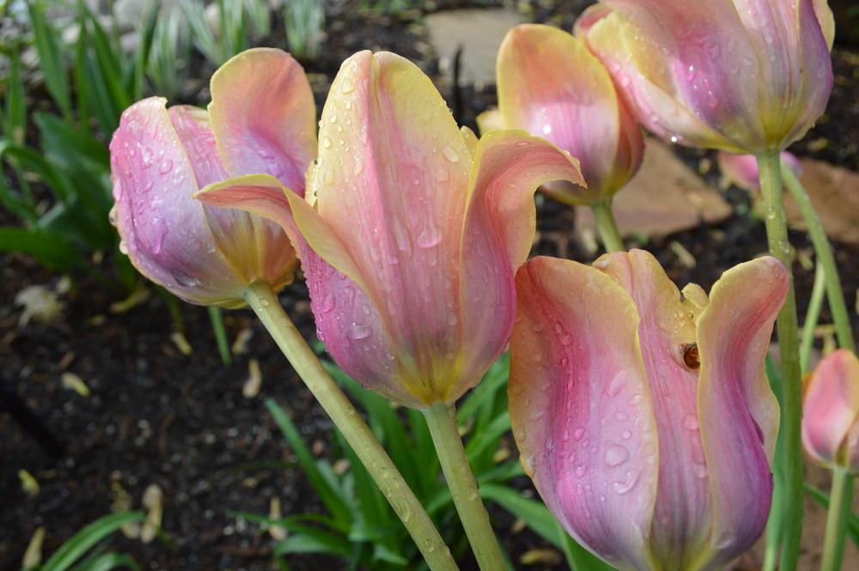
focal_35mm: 27
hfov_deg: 67.4
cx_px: 430
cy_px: 286
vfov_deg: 47.9
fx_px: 644
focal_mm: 18
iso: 220
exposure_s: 1/125
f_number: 8
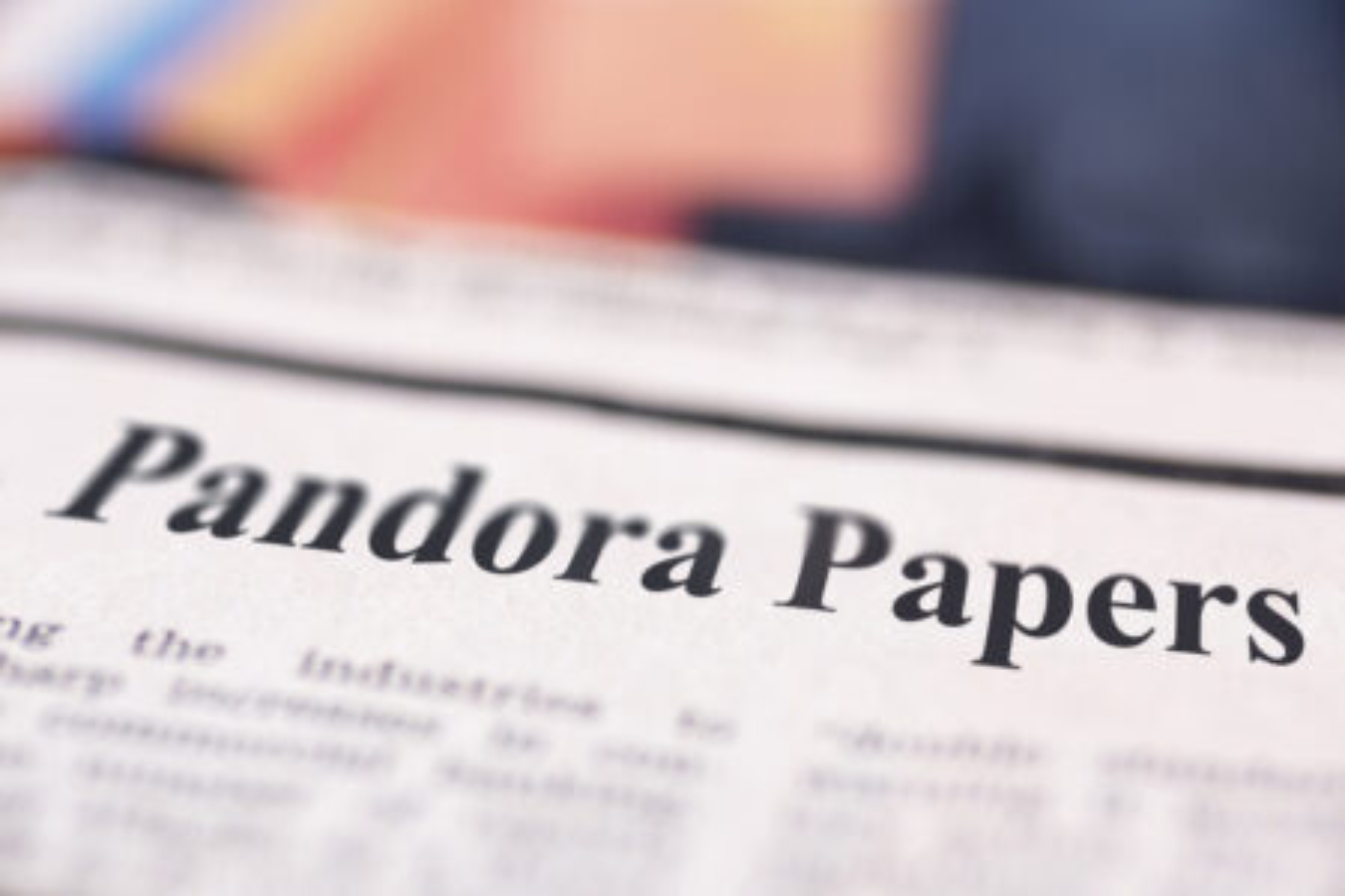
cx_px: 672
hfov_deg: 20.4
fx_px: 3736
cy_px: 448
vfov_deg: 13.7
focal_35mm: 100
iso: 160
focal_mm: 100
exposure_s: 1/125
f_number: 6.3
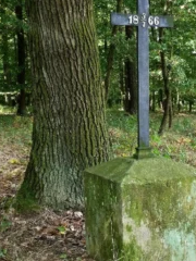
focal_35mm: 66
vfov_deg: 29.4
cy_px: 119
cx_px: 138
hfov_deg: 22.1
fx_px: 498
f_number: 4
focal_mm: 8
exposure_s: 1/40
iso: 400
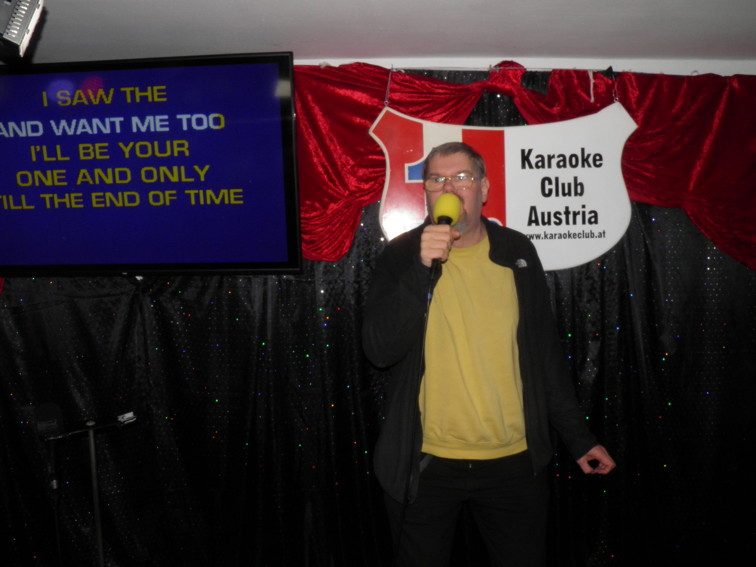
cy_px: 274
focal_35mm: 29
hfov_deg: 61.6
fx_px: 633
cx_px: 389
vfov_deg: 48.2
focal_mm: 4.9
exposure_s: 1/30
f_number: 8
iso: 125
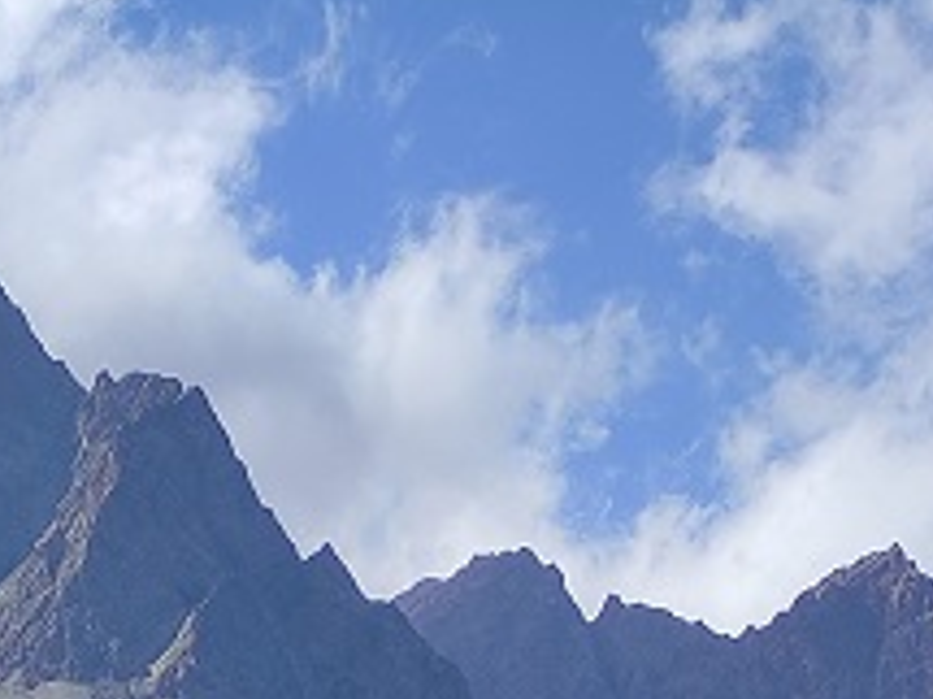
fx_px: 4014
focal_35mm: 149
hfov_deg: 12.5
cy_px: 2038
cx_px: -547
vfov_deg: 8.5
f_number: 1.89
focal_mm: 5.43
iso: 100
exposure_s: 1/2364
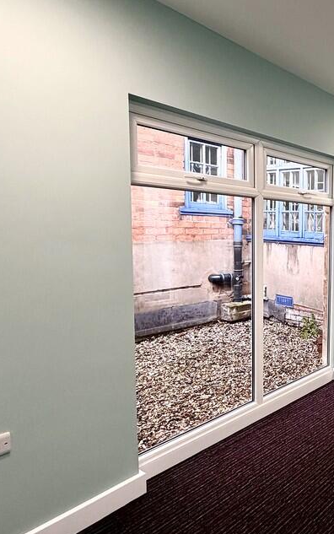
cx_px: 408
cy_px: 255
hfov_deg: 37.5
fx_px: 349
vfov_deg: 74.7
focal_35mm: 24
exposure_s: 1/100
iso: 250
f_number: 2.2
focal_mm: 2.22
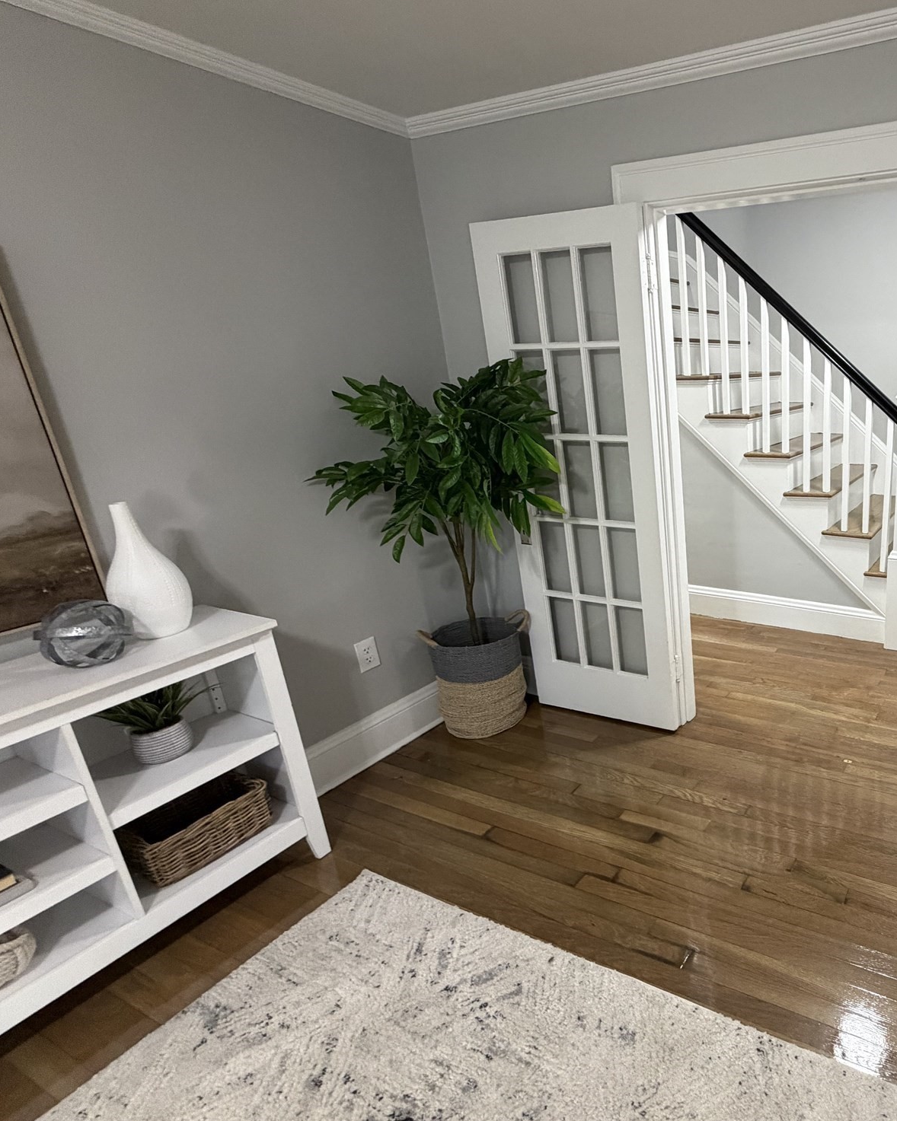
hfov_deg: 61.7
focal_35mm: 19
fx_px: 631
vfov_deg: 83.3
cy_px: 560
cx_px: 777
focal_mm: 2.22
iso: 320
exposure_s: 1/60
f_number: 2.2
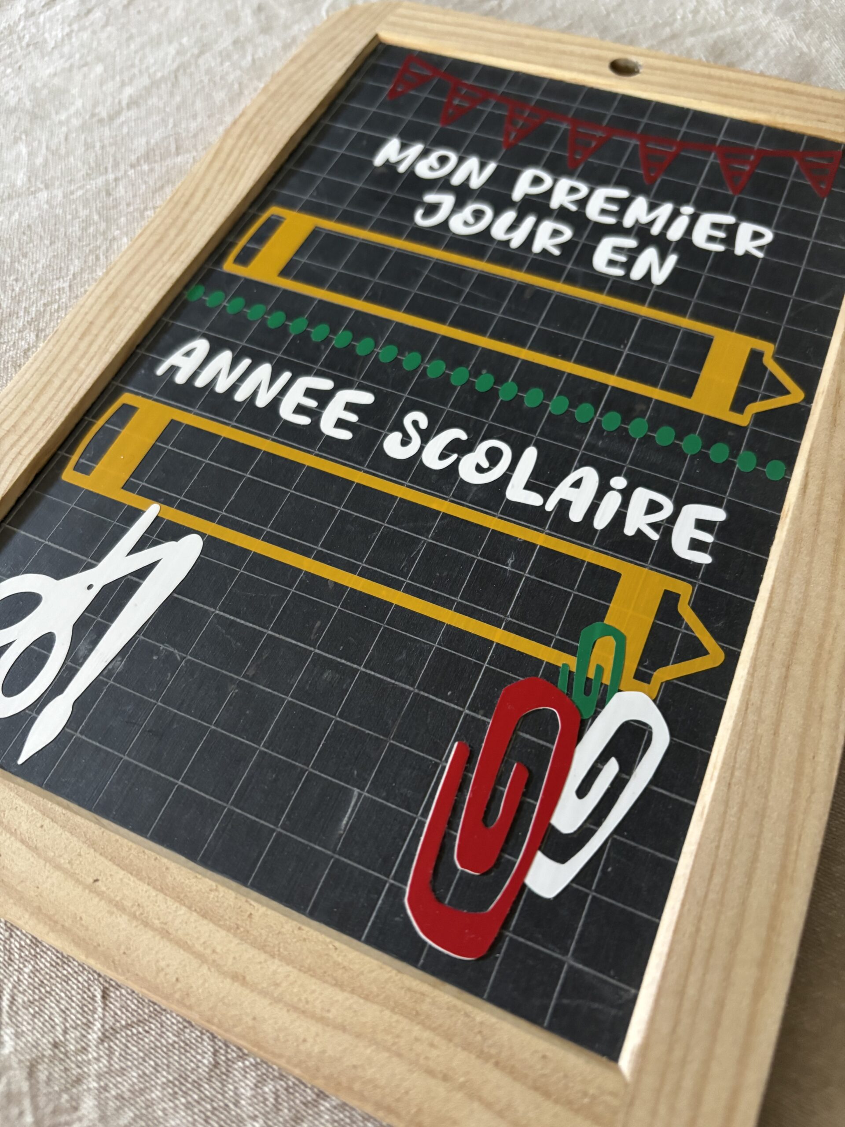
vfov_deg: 67.3
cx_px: 422
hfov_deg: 53.1
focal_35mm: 26
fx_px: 846
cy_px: 564
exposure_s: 1/41
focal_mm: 5.96
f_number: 1.6
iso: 500
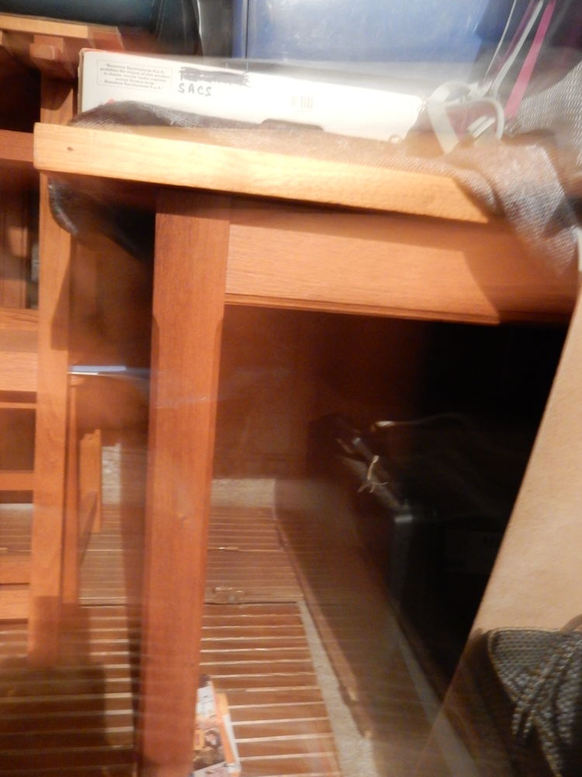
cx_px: 291
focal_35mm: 25
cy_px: 388
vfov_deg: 69.4
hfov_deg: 54.9
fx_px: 560
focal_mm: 4.5
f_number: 3.7
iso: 900
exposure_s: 1
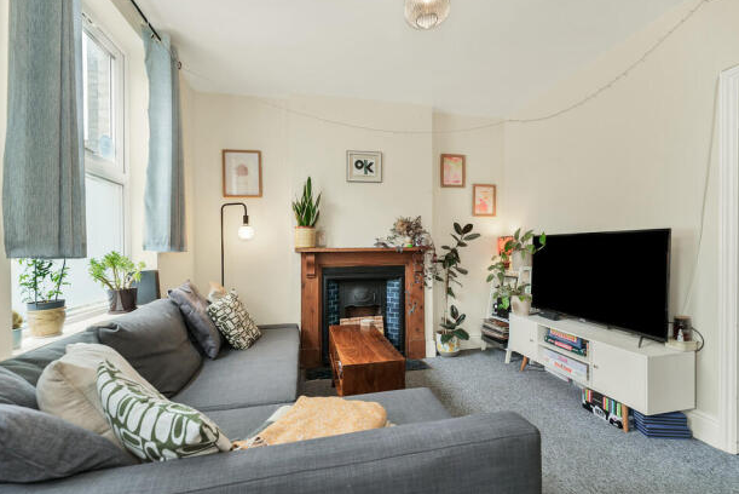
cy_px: 248
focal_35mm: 15
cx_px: 373
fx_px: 308
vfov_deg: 77.4
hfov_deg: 100.4
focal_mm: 14
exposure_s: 1/5
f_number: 6.3
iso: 320
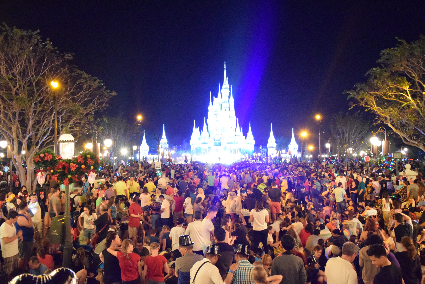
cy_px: 142
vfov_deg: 48.0
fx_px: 319
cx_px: 212
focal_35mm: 27
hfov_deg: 67.4
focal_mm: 18
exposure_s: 1/25
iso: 12800
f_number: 4.5
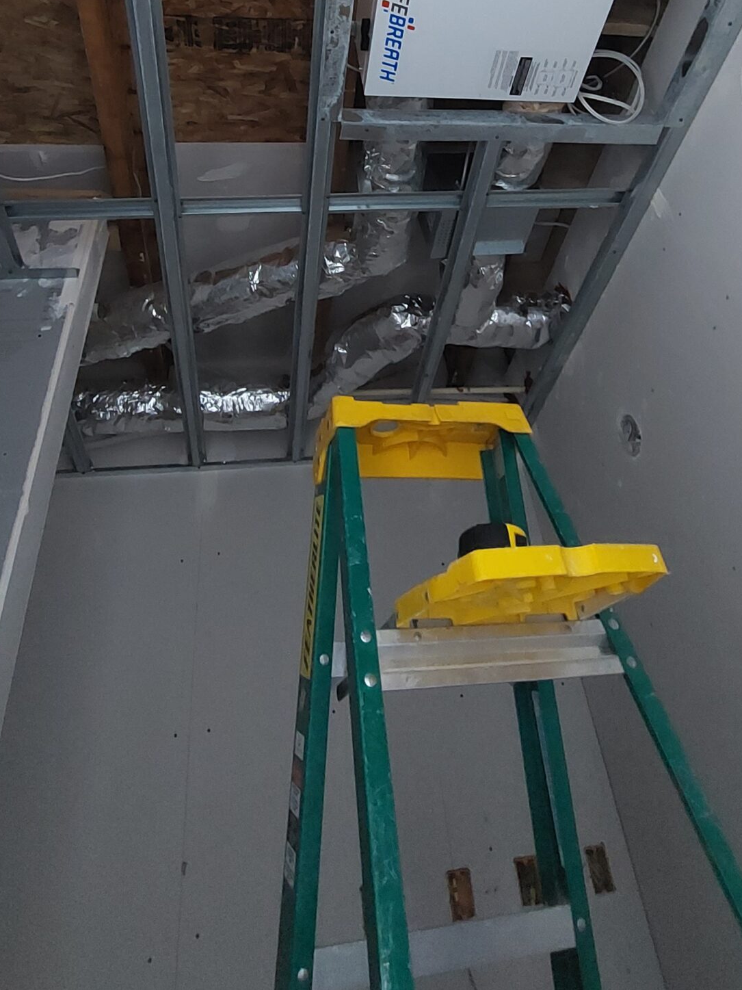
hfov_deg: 58.9
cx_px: 378
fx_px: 657
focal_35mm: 23
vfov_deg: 64.8
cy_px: 150
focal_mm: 1.74
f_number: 2.2
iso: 800
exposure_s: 1/10
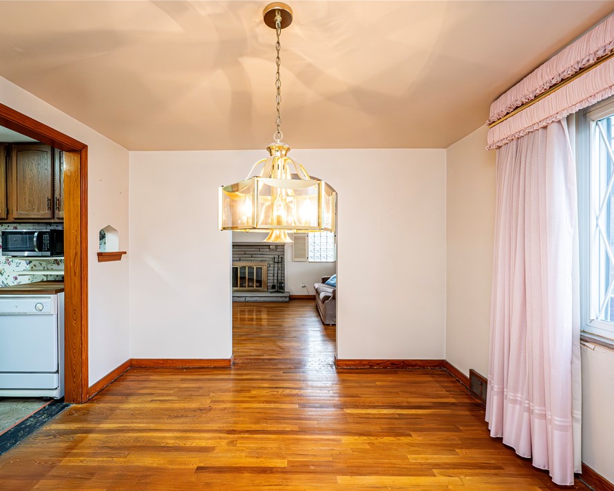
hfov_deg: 92.5
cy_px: 248
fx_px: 291
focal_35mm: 16
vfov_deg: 80.4
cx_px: 265
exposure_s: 1/160
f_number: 8
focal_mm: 14
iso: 8000
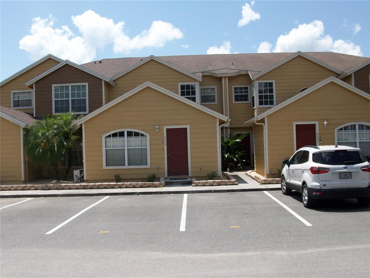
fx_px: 363
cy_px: 139
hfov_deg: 54.0
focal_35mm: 34
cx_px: 185
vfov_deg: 41.8
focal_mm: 5.7
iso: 64
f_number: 5.5
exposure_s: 1/368
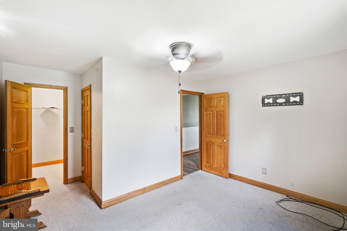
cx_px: 174
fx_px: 154
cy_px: 116
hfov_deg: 96.7
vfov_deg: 73.7
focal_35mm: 16
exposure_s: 1/6
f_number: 8
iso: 400
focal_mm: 16
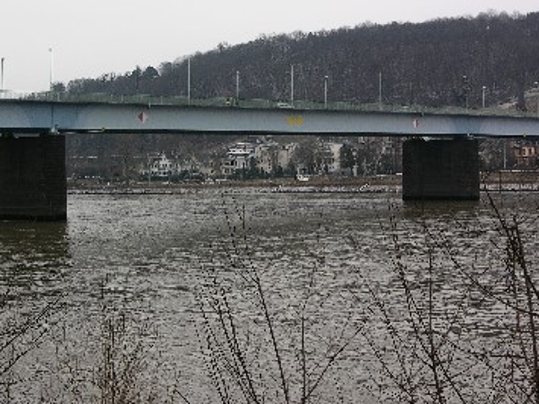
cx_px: 288
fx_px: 1183
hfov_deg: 25.7
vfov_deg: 19.3
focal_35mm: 76
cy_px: 158
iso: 50
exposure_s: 1/55.8
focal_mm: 11.6
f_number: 5.3
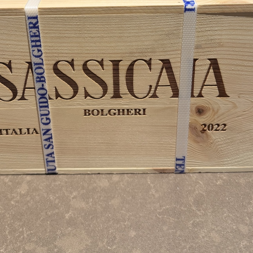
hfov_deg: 36.0
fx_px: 389
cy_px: 17
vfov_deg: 33.8
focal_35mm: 47
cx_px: 110
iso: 160
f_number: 1.78
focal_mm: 6.76
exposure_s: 1/50
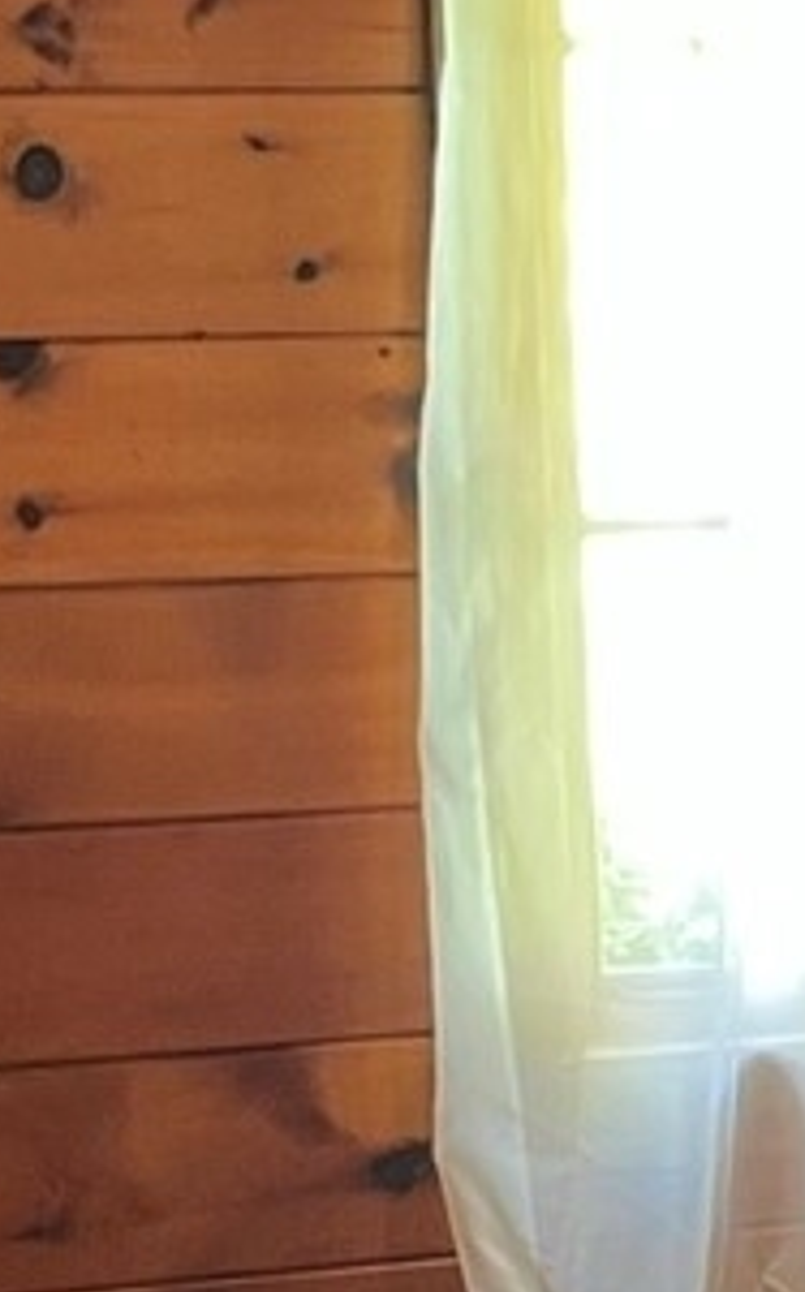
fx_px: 5170
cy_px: 1266
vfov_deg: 14.0
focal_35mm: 147
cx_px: 1205
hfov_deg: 8.7
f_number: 1.6
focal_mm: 5.1
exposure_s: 1/60
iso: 250
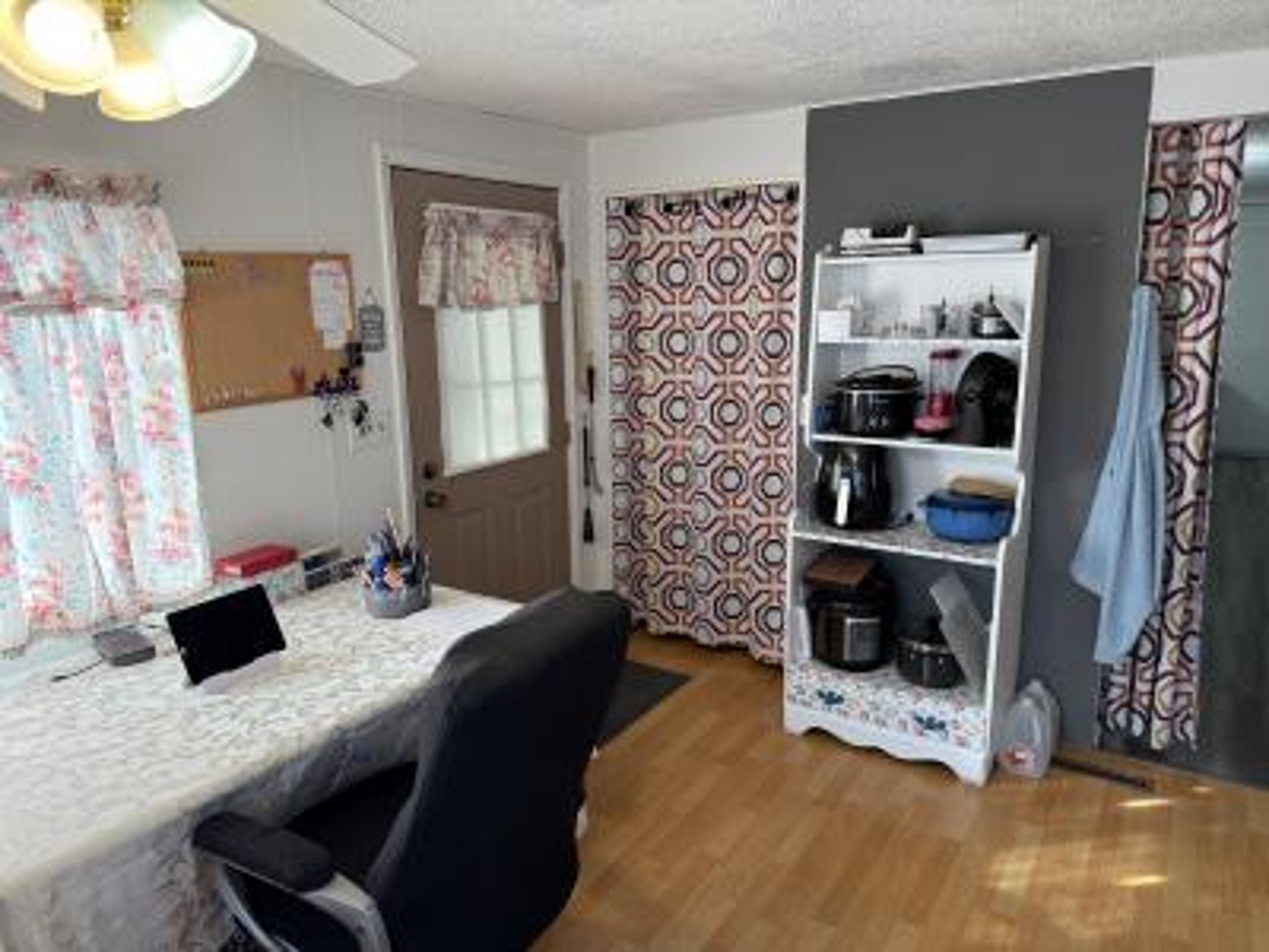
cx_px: 634
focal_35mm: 24
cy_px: 476
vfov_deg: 56.8
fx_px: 880
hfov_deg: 71.6
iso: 200
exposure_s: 1/121
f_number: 1.78
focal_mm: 6.76
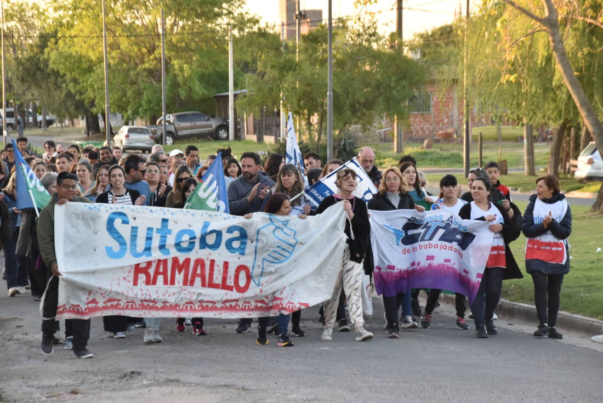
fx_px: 3268
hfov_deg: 10.5
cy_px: 202
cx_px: 302
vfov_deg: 7.1
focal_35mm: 195
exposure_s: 1/90
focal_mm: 130
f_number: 9.5
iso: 640
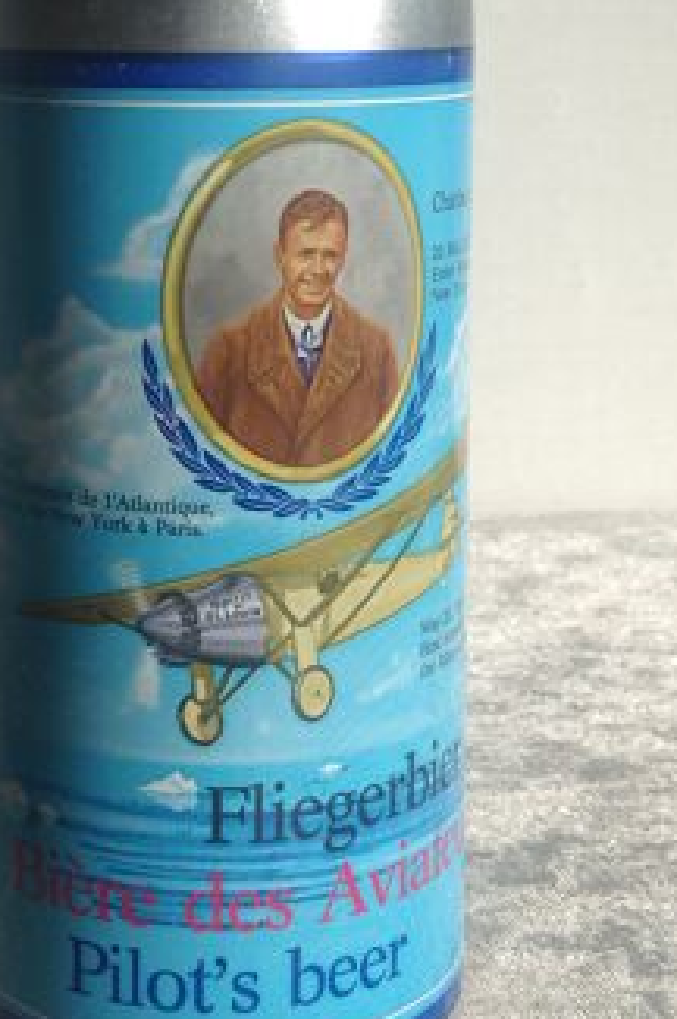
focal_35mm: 72
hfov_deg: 18.8
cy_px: 193
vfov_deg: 27.5
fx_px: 2035
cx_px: 172
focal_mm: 4.28
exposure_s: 1/472
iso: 50
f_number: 2.4
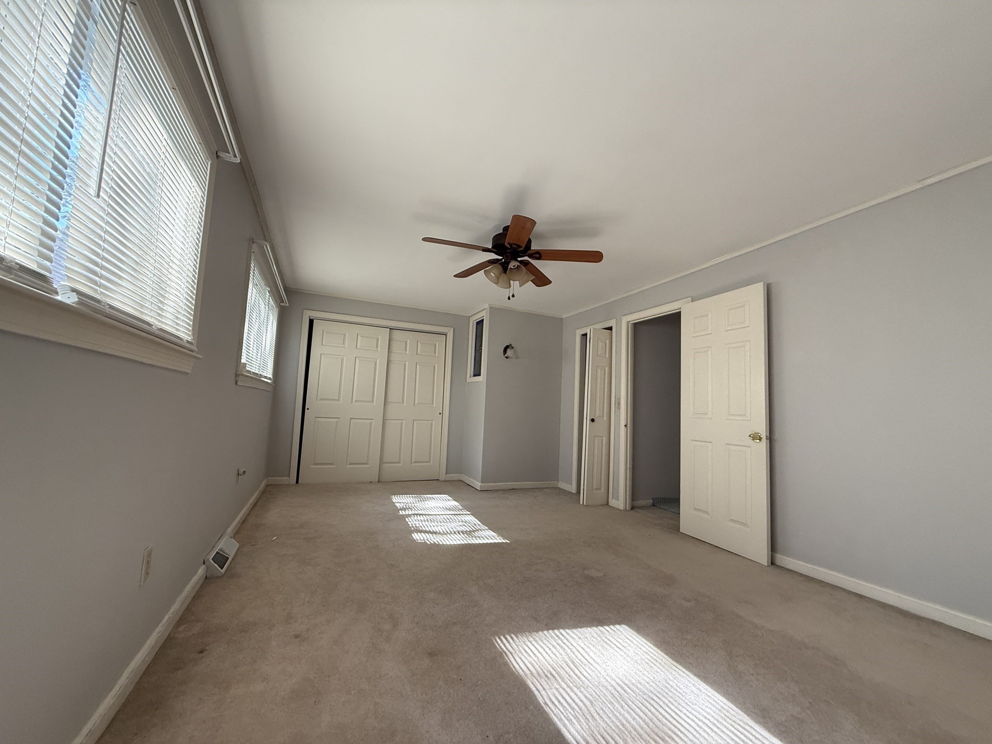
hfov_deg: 102.1
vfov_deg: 85.7
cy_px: 372
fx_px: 401
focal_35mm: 14
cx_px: 496
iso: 250
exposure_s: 1/99
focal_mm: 2.22
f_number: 2.2
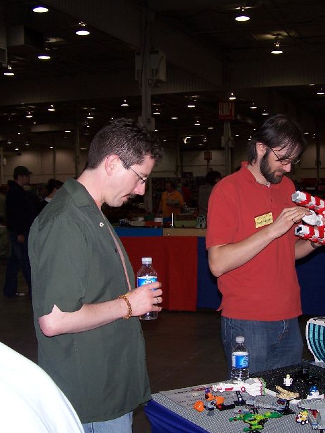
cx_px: 228
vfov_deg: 37.5
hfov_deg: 28.3
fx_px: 638
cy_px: 216
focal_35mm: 51
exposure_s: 1/60
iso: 80
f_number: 2.8
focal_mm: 6.3
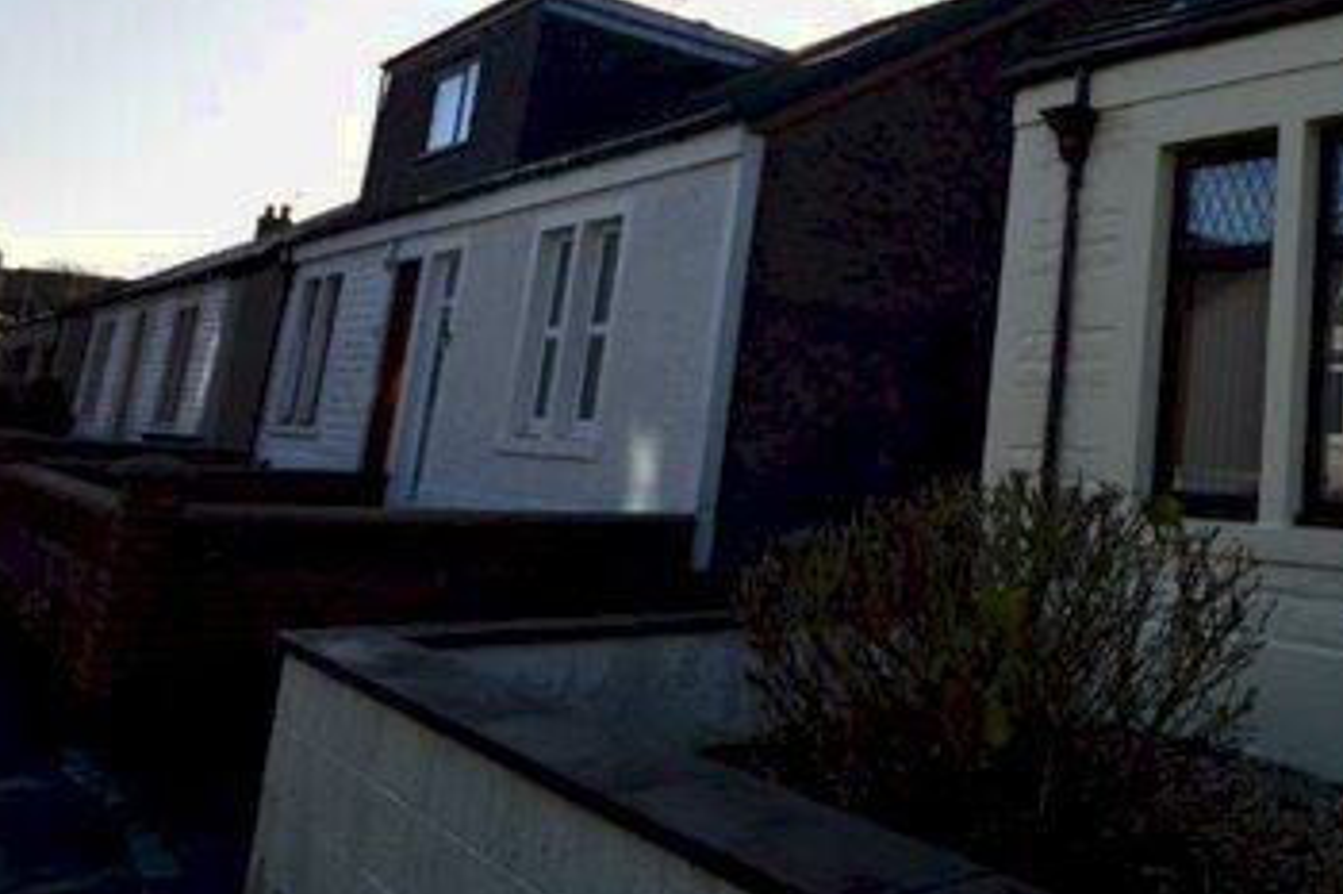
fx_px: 1119
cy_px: 253
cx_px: 1270
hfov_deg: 52.4
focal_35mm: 30
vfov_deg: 42.6
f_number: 11
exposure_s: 1/400
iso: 400
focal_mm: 10
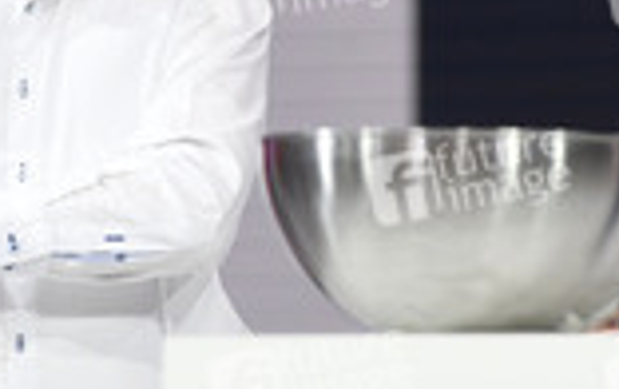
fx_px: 9934
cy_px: 79
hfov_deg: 3.6
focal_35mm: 588
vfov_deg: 2.2
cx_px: 363
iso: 1000
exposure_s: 1/640
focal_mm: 200
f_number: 4
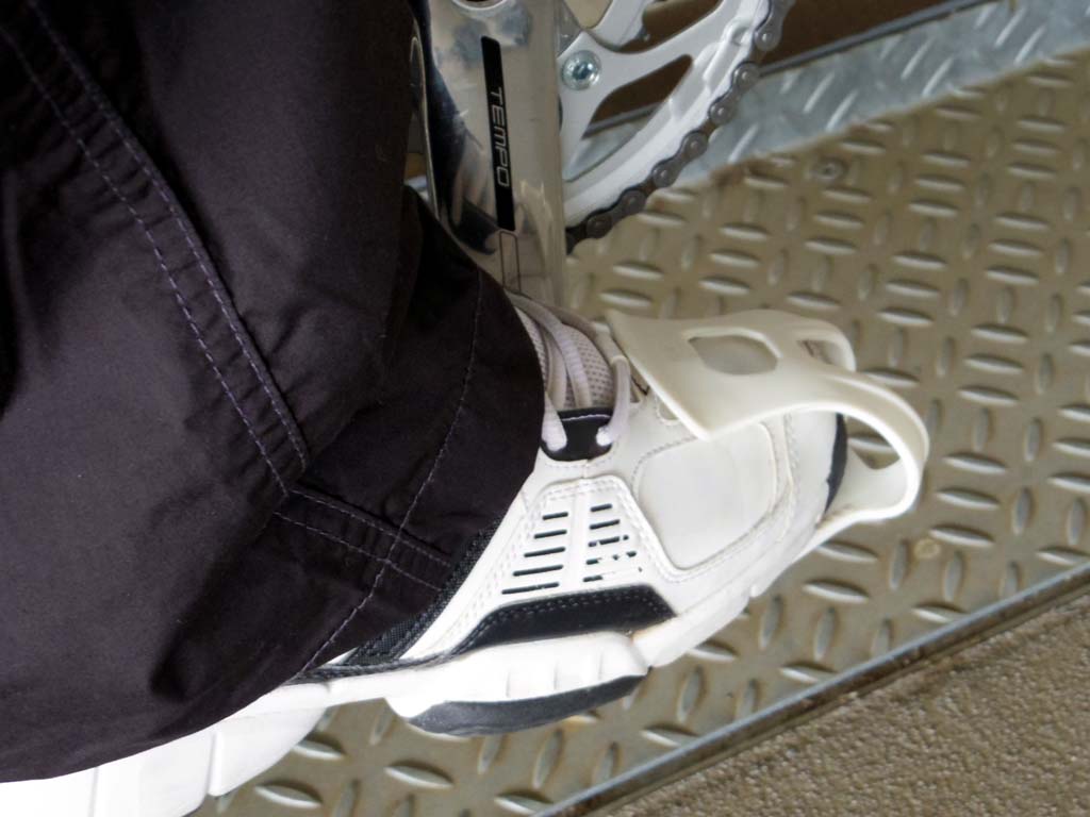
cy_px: 408
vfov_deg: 27.0
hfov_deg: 35.5
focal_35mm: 54
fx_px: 1700
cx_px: 545
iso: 640
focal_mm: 9.8
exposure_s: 1/80
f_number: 3.5
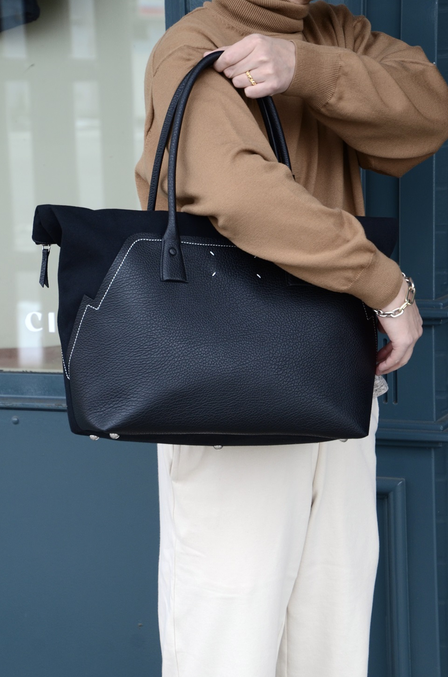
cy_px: 340
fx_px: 2044
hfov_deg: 12.5
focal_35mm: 109
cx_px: 218
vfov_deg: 18.8
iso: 400
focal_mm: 70
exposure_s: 1/200
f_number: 5.3
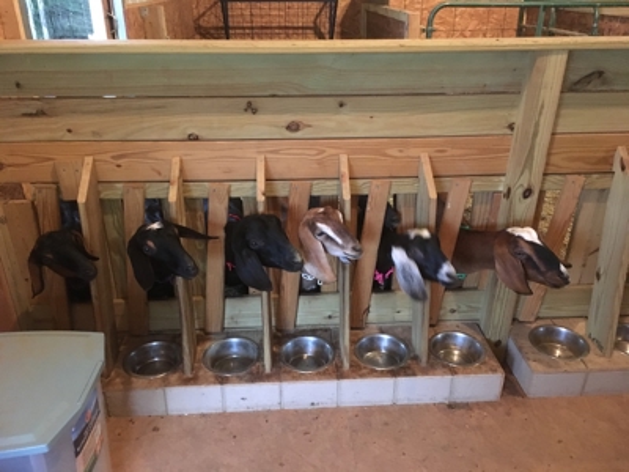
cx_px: 314
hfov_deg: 61.7
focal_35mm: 29
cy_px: 236
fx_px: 527
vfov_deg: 48.2
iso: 500
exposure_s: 1/15
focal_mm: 4.15
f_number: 2.2
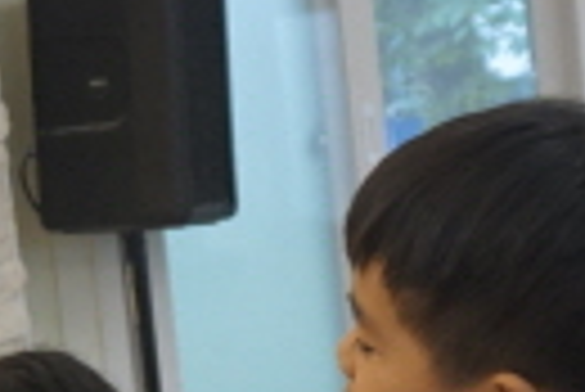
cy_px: 570
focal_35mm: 184
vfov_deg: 7.4
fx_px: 2993
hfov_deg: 11.1
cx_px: 104
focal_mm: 20
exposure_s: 1/160
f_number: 4
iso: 1000
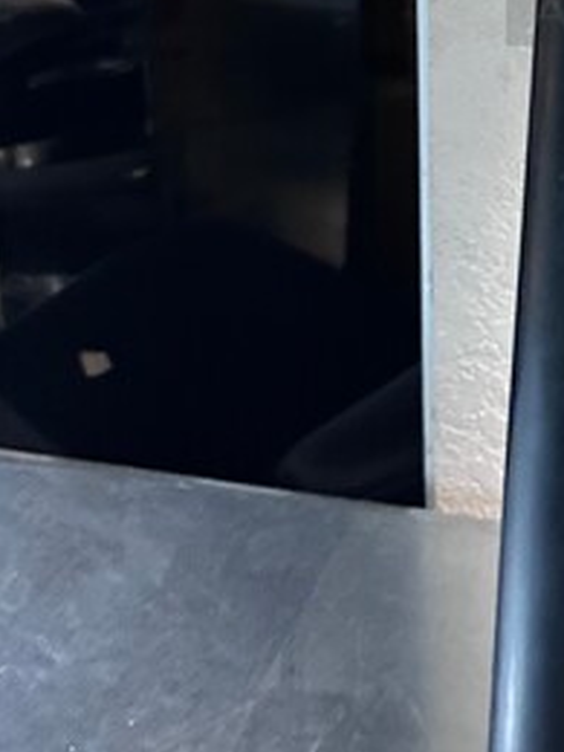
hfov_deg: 17.7
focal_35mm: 75
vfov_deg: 24.1
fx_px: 1629
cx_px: 830
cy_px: -106
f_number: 1.78
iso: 320
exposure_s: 1/60
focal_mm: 6.86
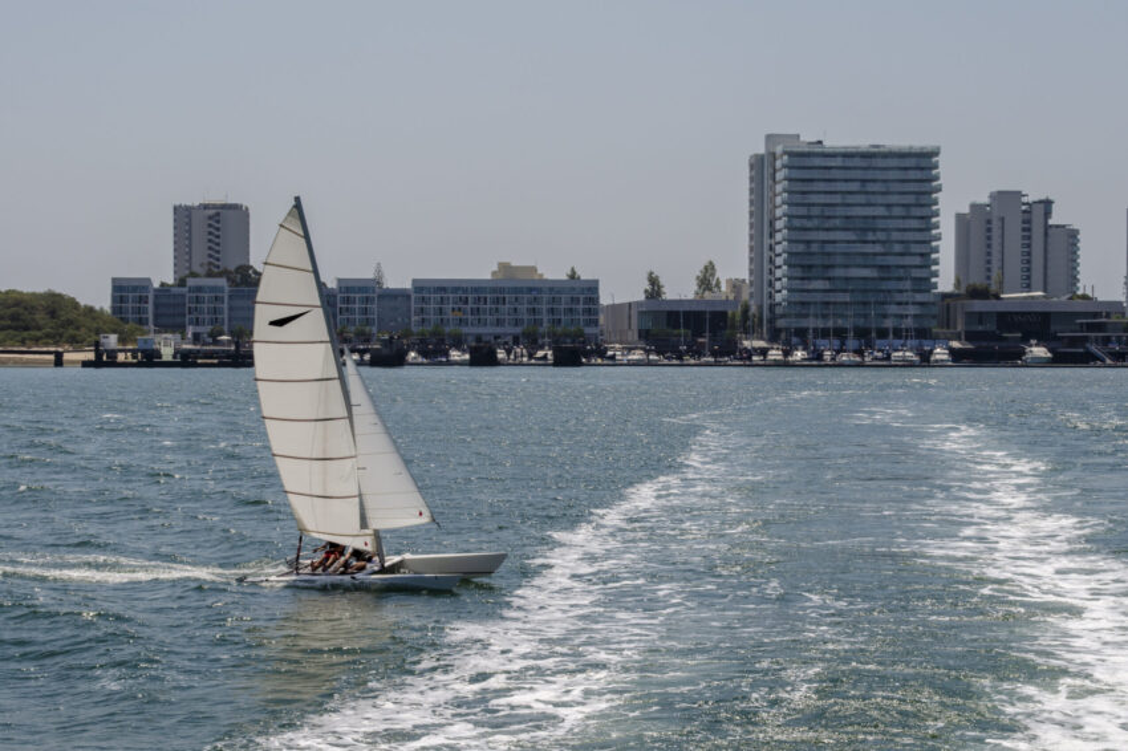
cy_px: 376
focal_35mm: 82
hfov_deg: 24.6
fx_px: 2584
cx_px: 564
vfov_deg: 16.5
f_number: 16
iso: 200
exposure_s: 1/200
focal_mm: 55
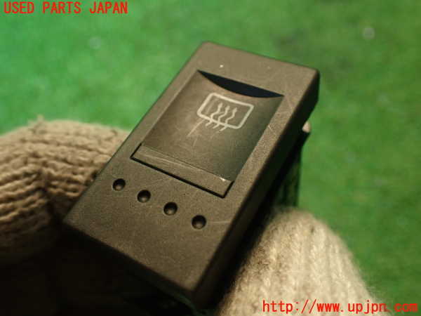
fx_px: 389
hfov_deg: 56.8
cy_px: 158
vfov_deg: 44.2
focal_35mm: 32
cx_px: 210
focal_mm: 5.79
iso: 250
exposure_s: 1/30
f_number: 2.4
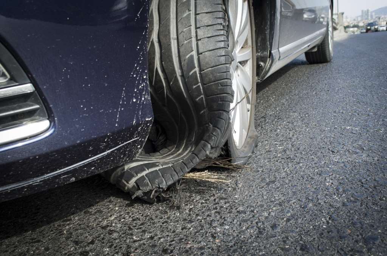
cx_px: 194
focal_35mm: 33
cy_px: 128
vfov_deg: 39.8
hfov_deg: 57.3
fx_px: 354
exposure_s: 1/60
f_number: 8
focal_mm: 22
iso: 160
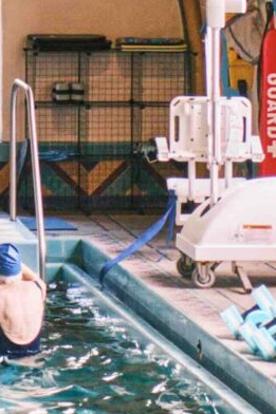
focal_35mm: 346
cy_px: -278
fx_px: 3982
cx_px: -366
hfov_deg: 3.9
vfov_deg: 5.9
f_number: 2.8
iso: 640
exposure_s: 1/60
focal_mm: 35
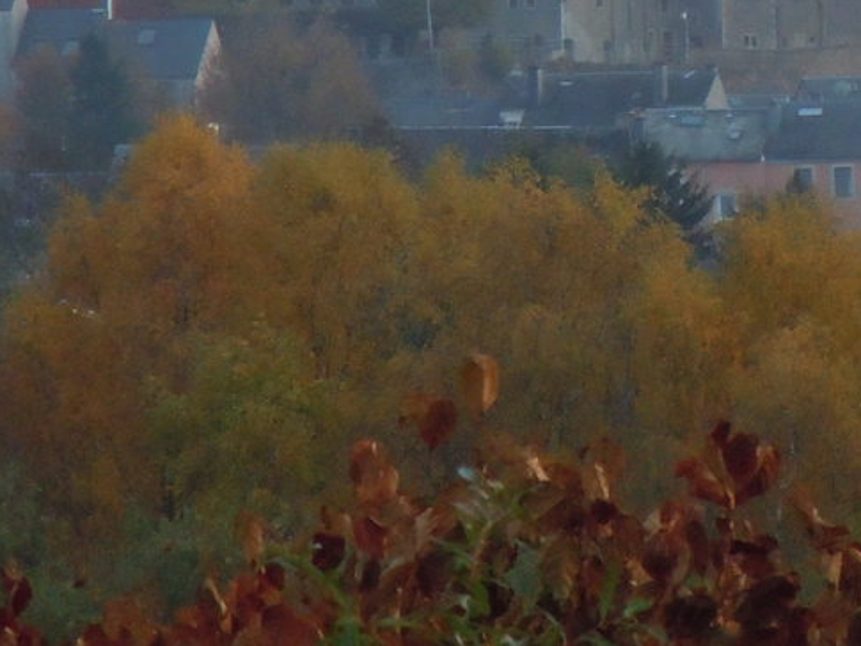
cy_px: 9
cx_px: 680
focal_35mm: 633
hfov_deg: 3.1
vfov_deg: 2.3
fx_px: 15748
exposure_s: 1/100
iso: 800
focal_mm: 54
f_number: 5.6
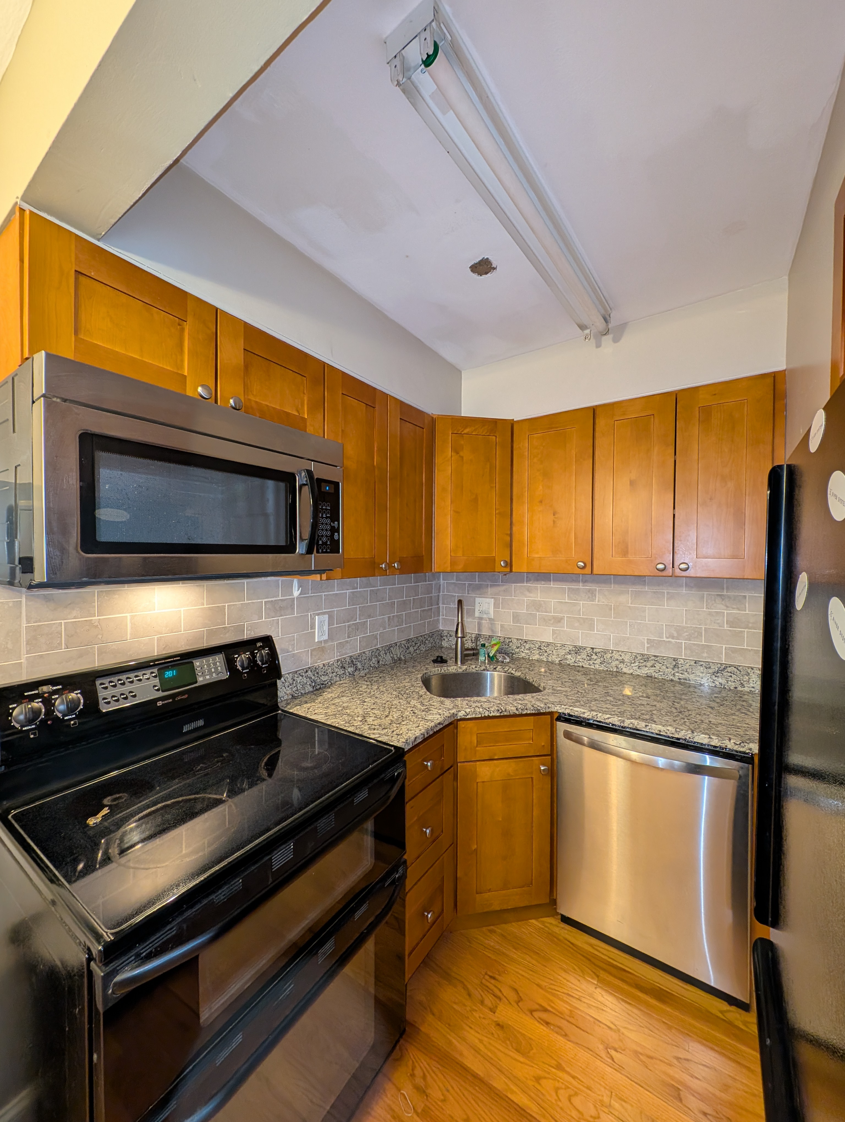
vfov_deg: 110.5
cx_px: 422
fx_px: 390
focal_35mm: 12
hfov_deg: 94.6
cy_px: 561
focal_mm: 2.23
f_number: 1.95
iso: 185
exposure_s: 1/24
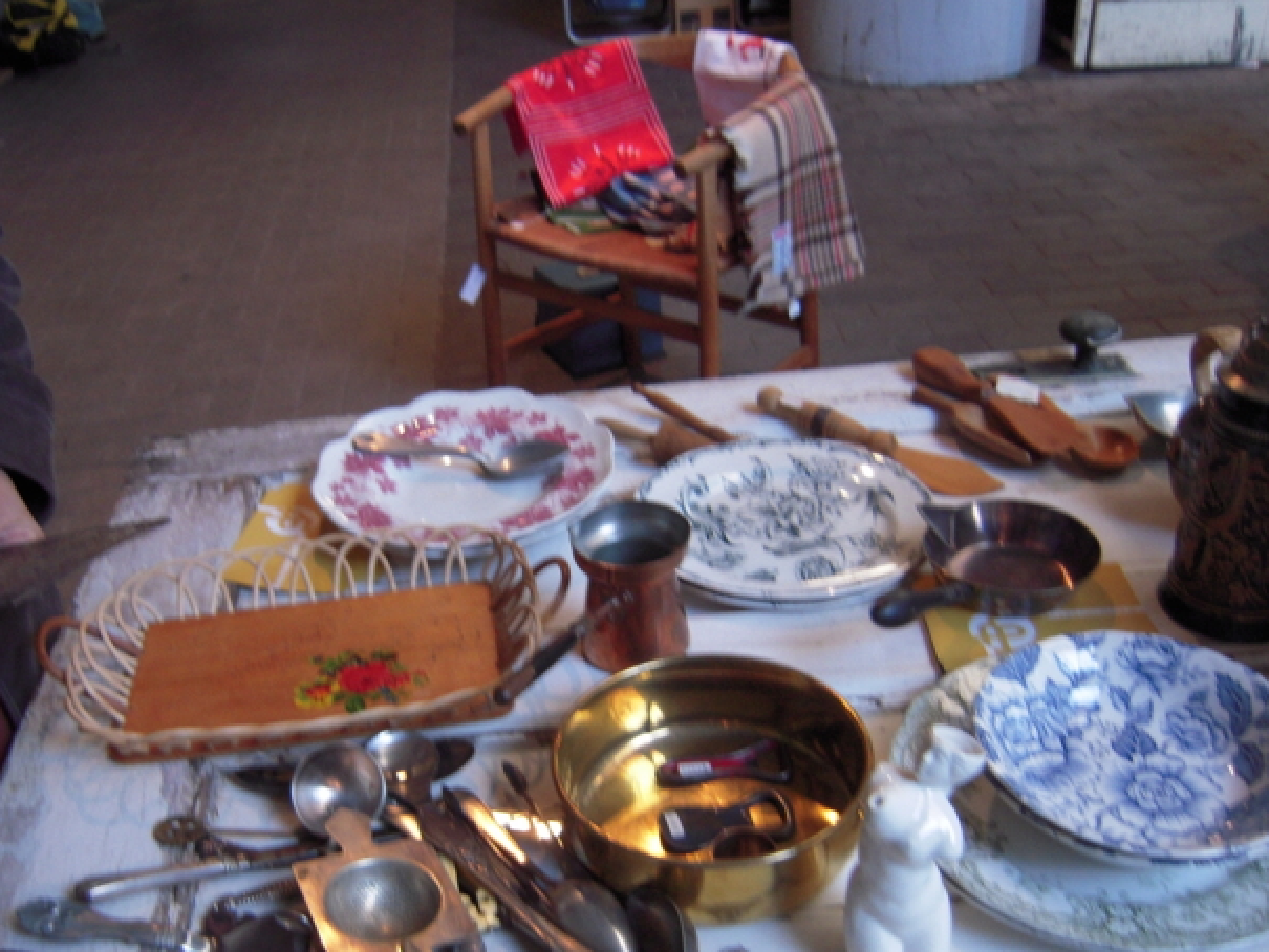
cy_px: 602
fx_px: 1357
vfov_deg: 38.4
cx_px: 524
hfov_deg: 49.9
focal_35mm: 37
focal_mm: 5
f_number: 2.7
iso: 250
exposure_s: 1/30
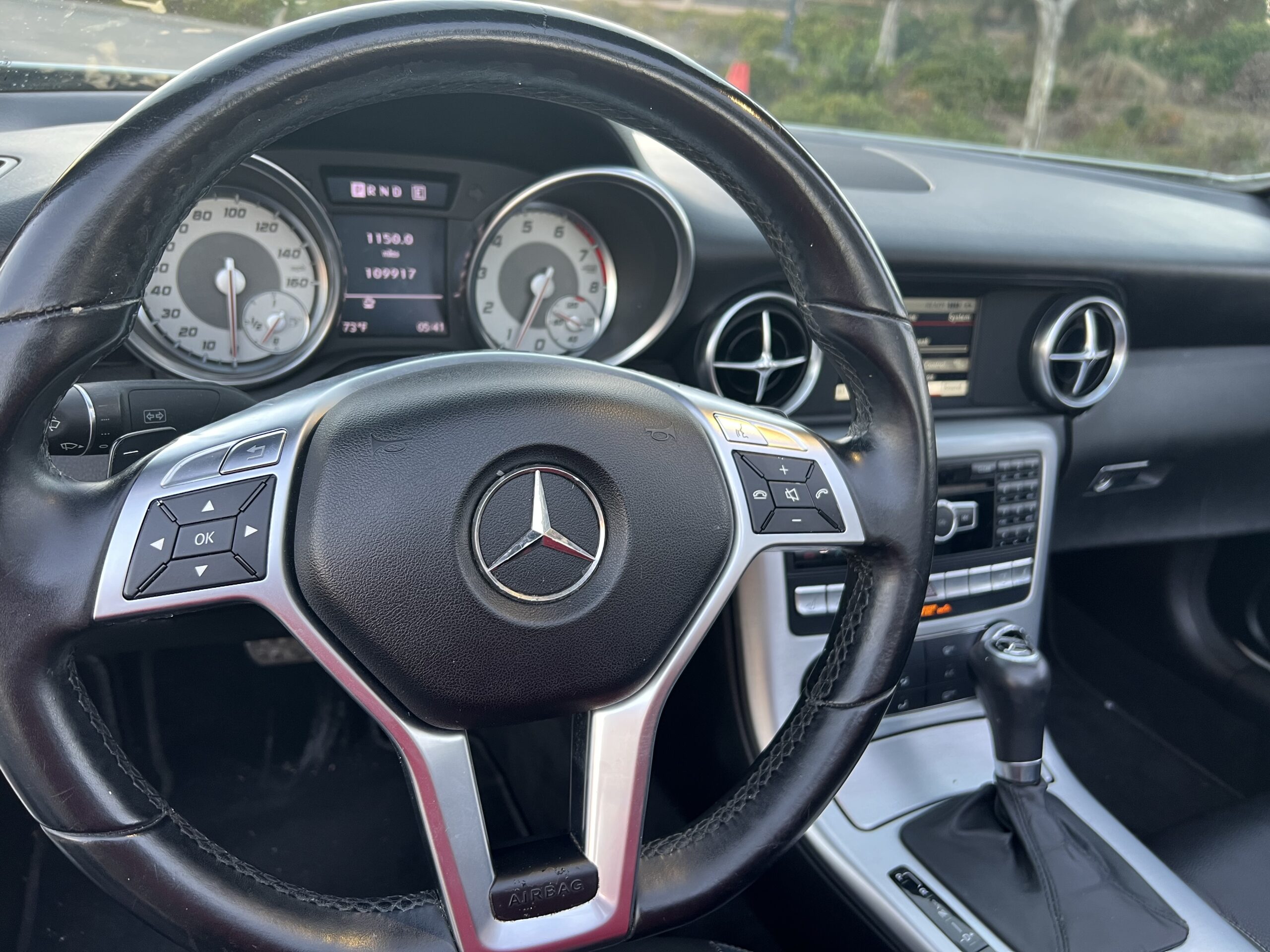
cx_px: 635
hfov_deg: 67.3
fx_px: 954
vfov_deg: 53.1
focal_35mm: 26
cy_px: 476
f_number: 1.5
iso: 125
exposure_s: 1/80
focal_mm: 5.7
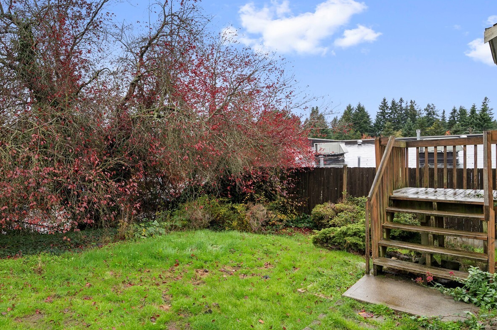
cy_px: 158
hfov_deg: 73.2
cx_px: 155
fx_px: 317
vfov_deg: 55.0
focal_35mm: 23
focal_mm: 16
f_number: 8
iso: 200
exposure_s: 1/13
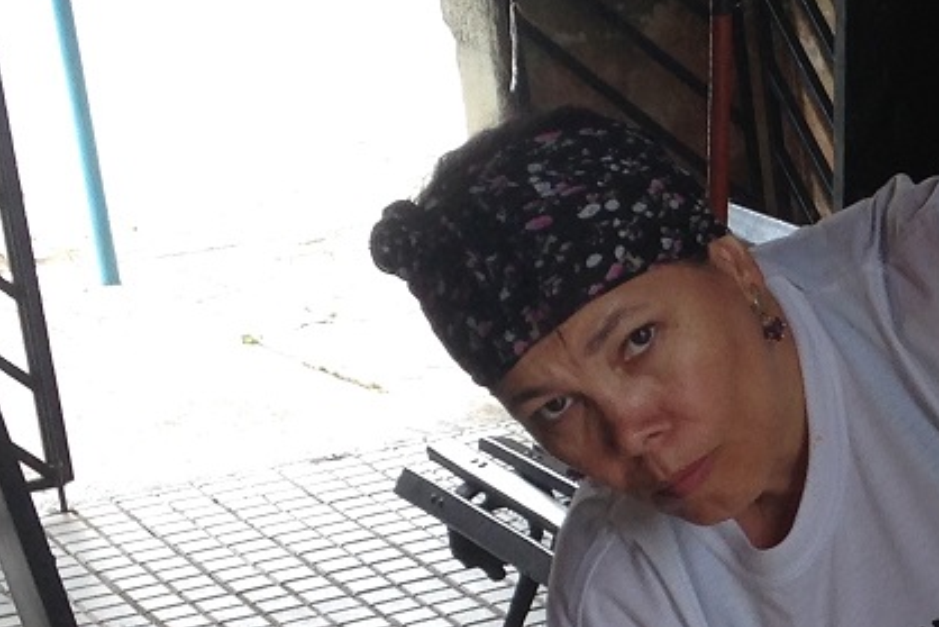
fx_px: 3496
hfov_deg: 14.9
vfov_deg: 10.2
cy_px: 598
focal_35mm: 134
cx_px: 1072
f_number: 2.4
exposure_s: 1/120
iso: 50
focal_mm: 4.12
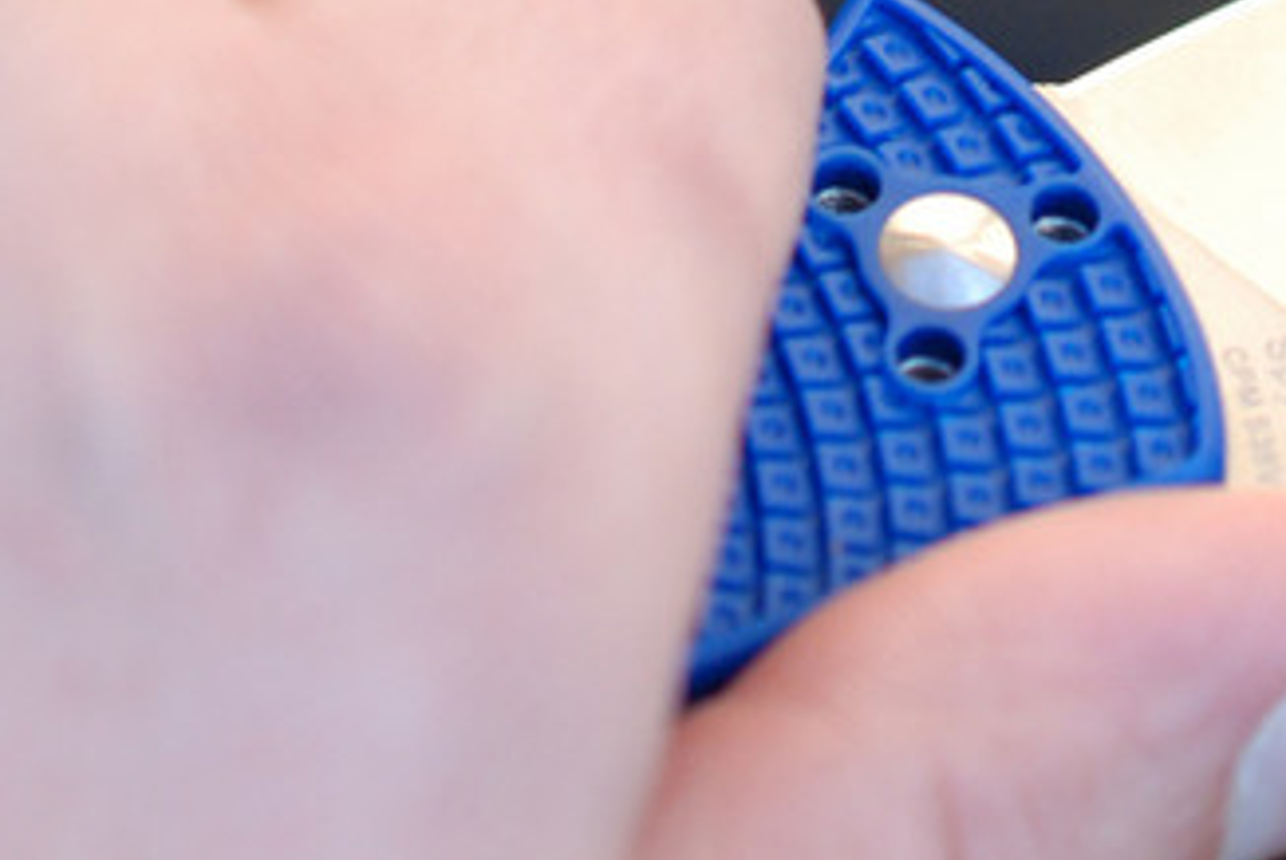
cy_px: -604
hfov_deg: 9.3
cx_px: 1095
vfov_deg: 6.2
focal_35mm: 220
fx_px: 7866
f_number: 4.5
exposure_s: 1/250
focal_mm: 40
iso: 400
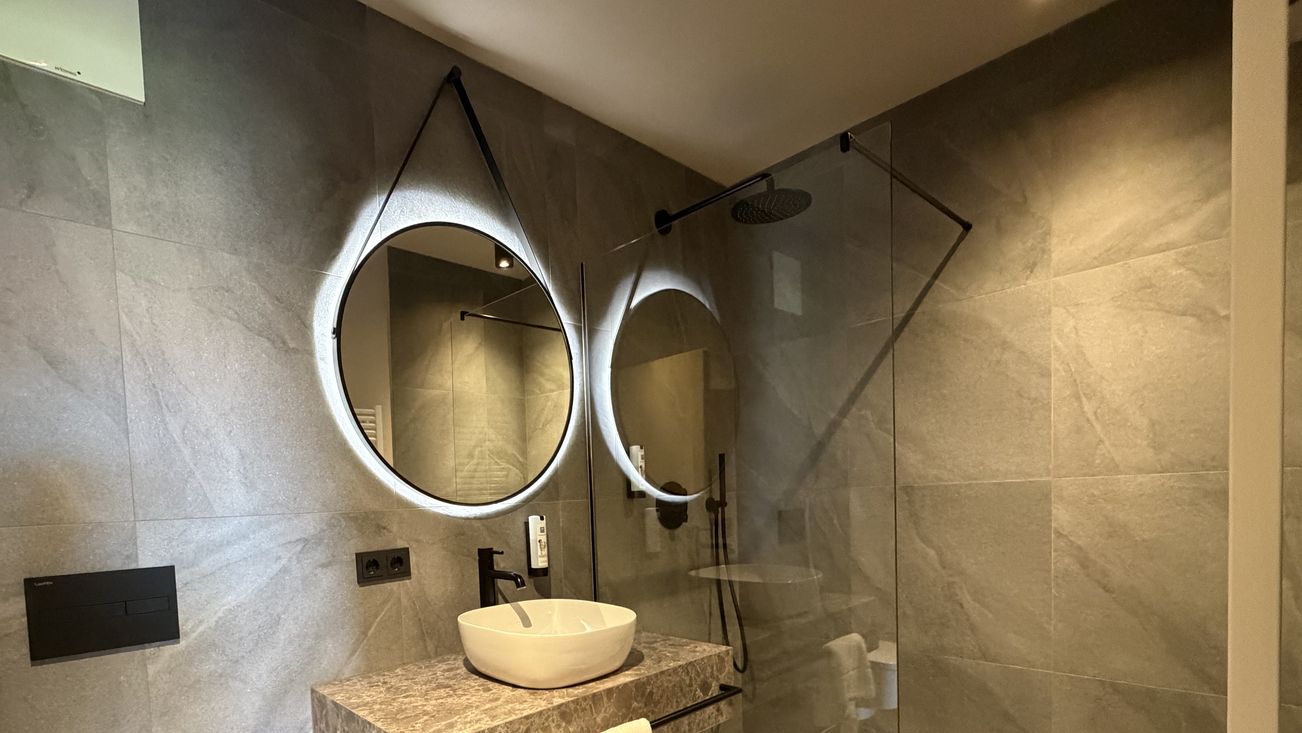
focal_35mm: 18
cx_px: 539
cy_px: 530
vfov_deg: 58.5
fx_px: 621
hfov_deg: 91.8
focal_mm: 2.22
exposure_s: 1/50
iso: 1000
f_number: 2.2
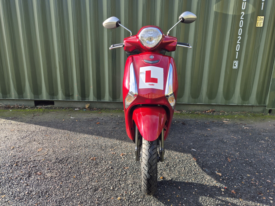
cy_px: 103
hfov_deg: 73.9
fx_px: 183
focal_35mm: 23
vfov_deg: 58.9
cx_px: 138
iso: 25
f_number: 1.8
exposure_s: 1/398
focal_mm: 5.4
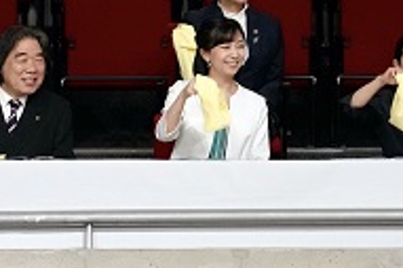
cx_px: 196
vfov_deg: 1.1
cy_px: 125
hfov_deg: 1.6
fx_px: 14037
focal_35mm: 1255
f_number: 6.3
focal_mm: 600
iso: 12800
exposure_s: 1/125
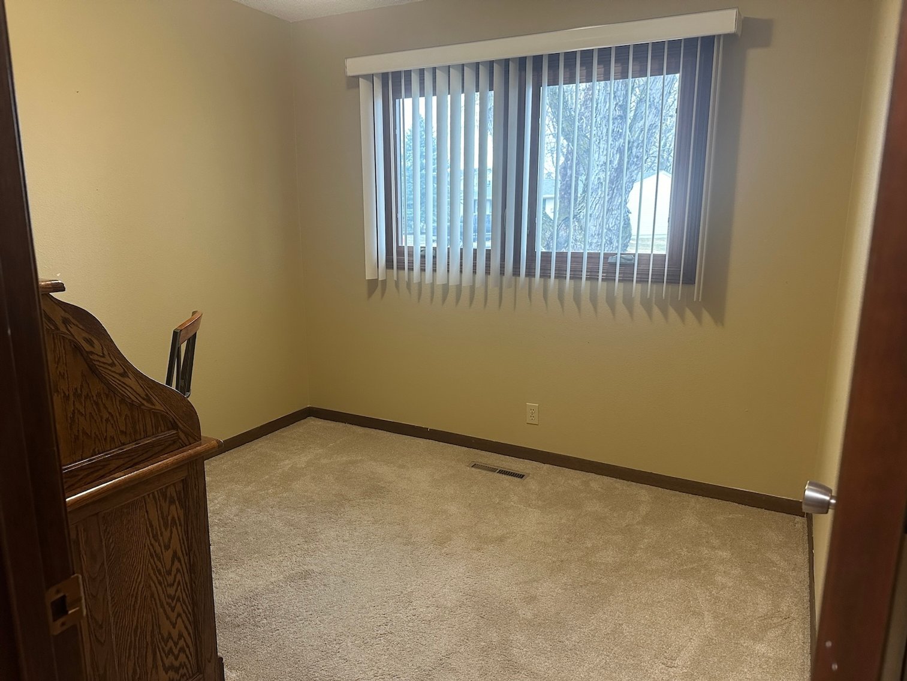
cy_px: 340
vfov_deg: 56.8
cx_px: 454
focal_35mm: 24
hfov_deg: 71.6
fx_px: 629
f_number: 1.78
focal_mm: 6.86
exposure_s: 1/60
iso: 320
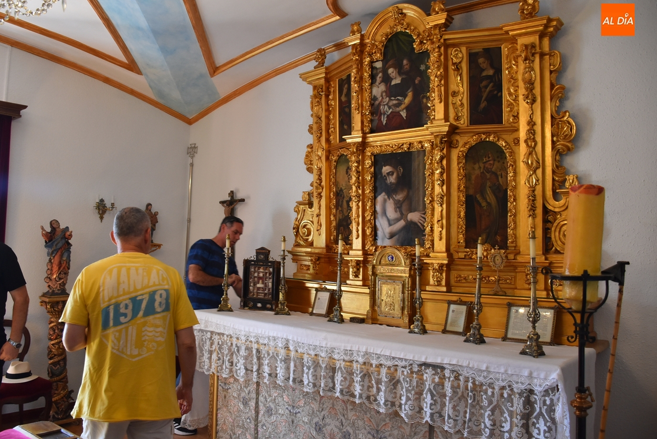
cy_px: 216
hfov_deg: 63.5
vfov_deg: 45.0
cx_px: 305
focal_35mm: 29
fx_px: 530
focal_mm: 18
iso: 900
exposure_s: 1/60
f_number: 3.5
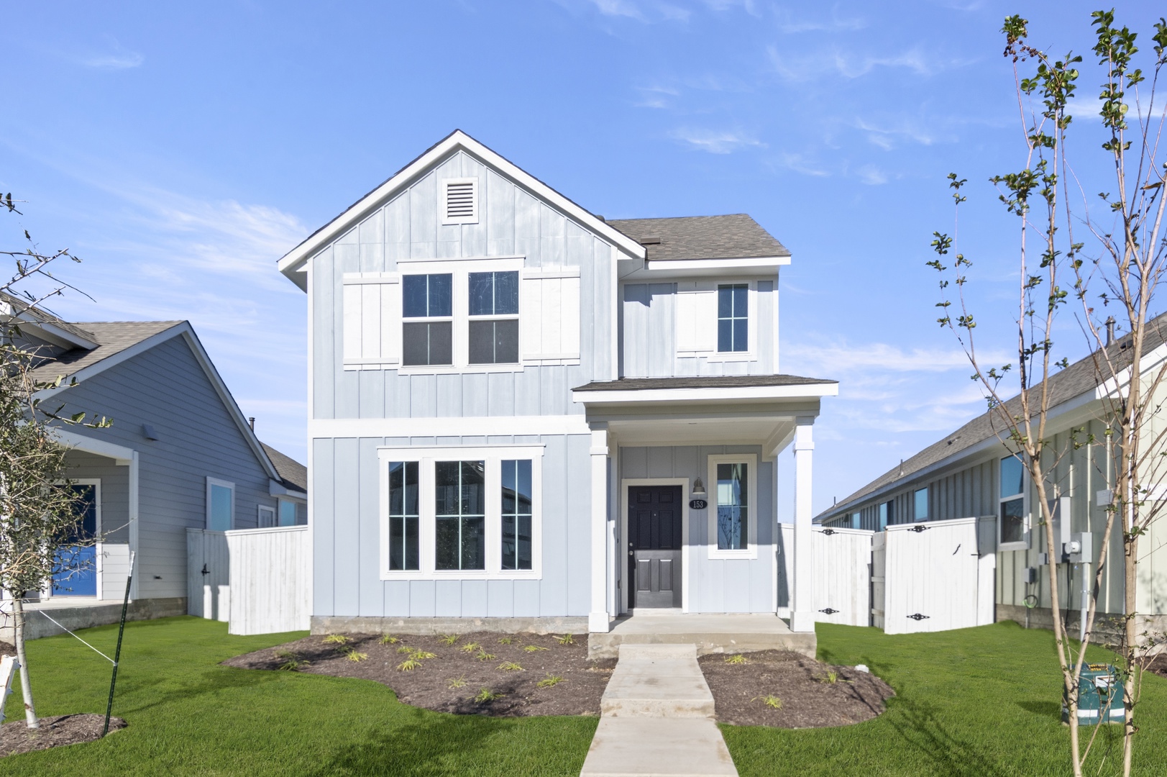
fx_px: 1166
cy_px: 388
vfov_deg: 36.8
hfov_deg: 53.2
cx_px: 584
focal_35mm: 36
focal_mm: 24
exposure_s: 1/800
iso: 400
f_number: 8
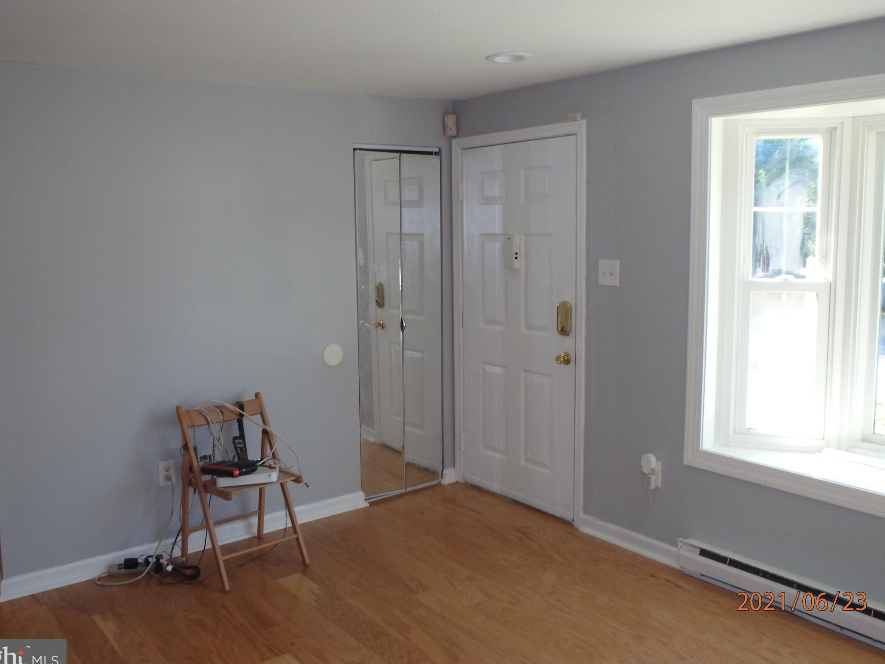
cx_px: 437
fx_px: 792
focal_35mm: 31
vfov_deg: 45.4
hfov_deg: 58.4
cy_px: 311
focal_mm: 5
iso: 200
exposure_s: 1/60
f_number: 3.9
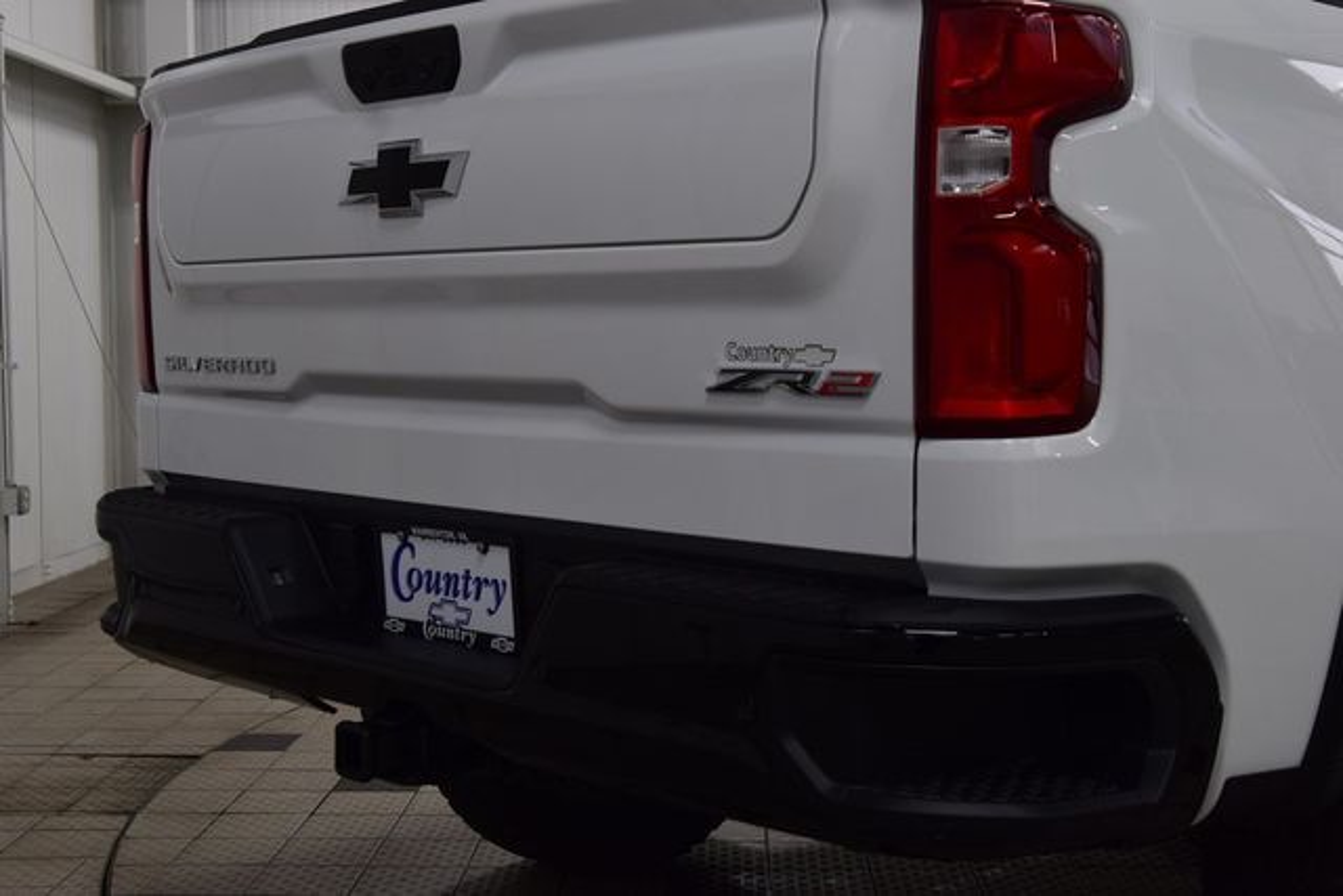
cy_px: 448
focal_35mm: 51
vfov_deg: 26.5
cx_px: 672
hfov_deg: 38.9
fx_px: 1903
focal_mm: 34
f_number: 7.1
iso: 400
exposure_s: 1/30
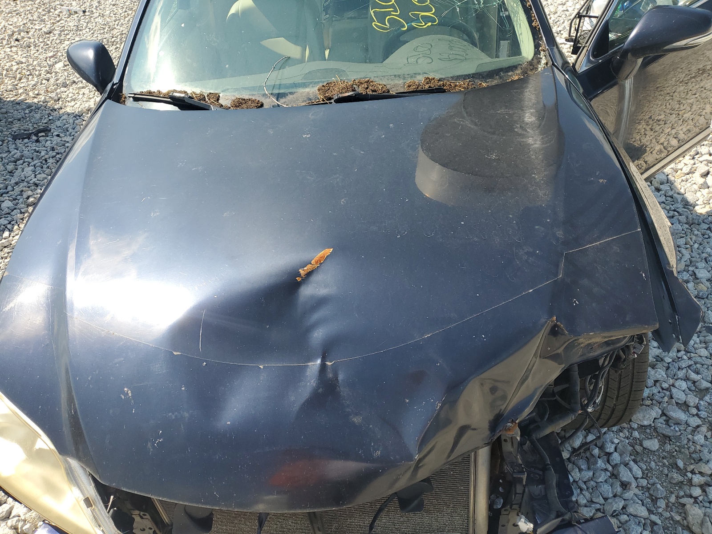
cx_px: 356
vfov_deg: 53.1
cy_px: 267
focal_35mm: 26
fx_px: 535
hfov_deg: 67.3
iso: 50
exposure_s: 1/1667
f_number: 1.5
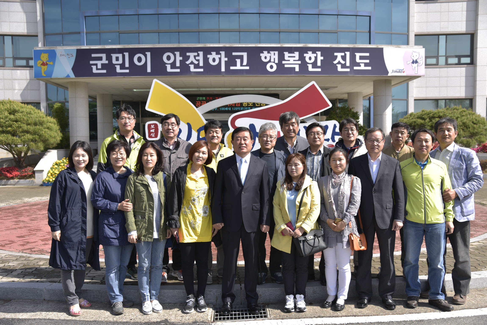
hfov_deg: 54.4
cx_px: 244
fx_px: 474
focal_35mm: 35
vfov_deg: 37.9
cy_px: 162
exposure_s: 1/125
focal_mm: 35
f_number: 5
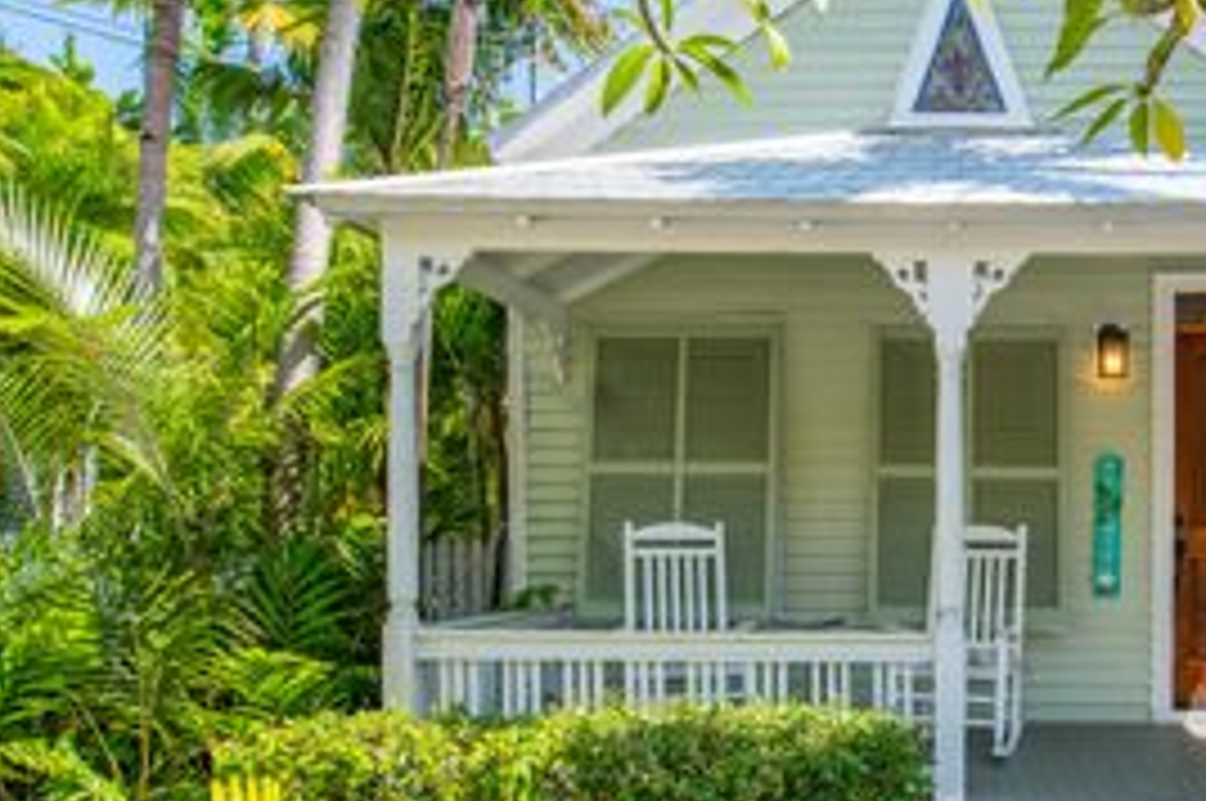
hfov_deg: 57.8
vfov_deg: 46.3
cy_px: 389
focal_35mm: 28
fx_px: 937
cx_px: 1048
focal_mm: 15
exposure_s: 1/1000
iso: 125
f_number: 4.5
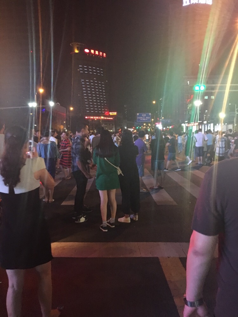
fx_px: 266
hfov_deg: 48.2
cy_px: 158
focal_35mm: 29
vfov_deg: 61.7
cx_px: 119
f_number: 2.2
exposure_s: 1/17
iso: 400
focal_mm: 4.15
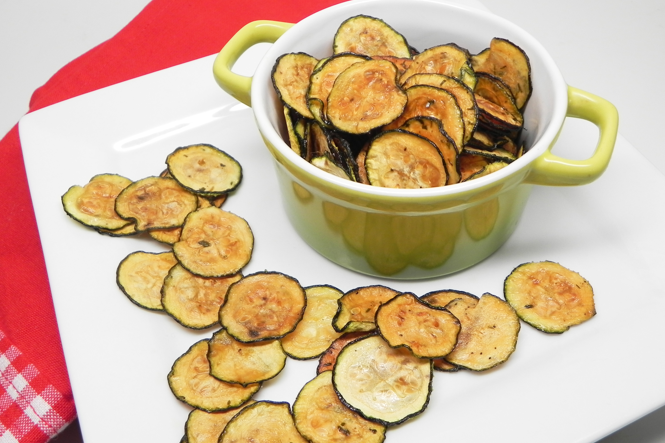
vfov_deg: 37.8
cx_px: 338
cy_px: 244
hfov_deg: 54.4
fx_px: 647
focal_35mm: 35
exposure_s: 1/45
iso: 160
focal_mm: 5.9
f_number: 2.8
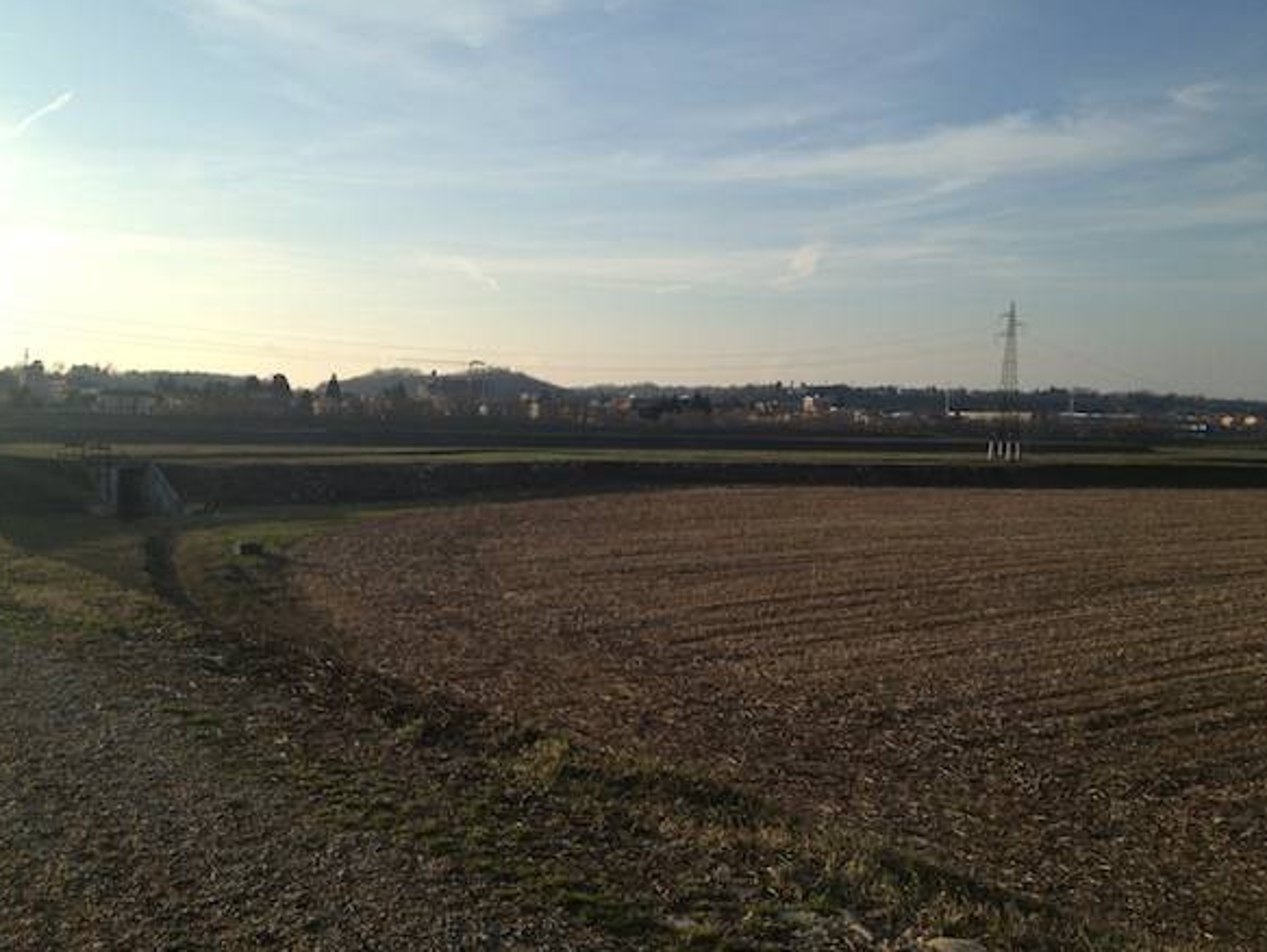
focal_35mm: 36
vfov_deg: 39.7
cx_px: 630
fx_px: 1318
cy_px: 469
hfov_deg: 51.3
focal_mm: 4.28
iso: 50
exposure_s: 1/1175
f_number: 2.4
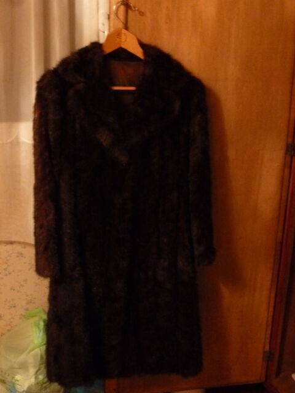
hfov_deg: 32.2
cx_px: 148
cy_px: 196
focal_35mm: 45
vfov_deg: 42.1
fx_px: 511
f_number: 3.9
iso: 800
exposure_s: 1/4
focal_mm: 8
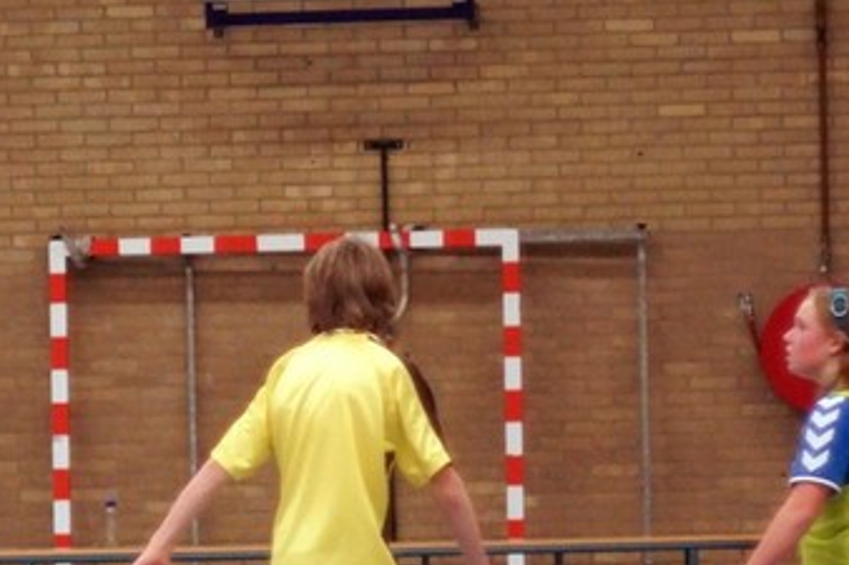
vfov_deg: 6.0
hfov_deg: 8.9
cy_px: 488
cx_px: -311
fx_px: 5351
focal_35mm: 227
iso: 800
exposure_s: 1/320
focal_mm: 50
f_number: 1.4
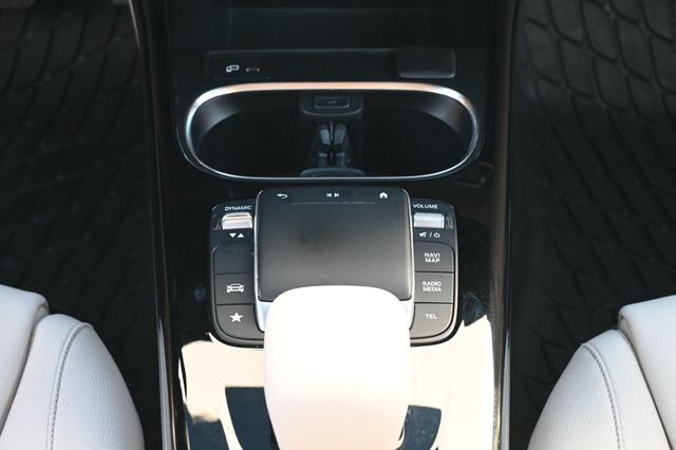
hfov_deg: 32.6
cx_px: 338
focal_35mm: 62
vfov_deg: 22.1
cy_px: 225
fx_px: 1154
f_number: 5.6
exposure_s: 1/125
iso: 2800
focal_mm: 41
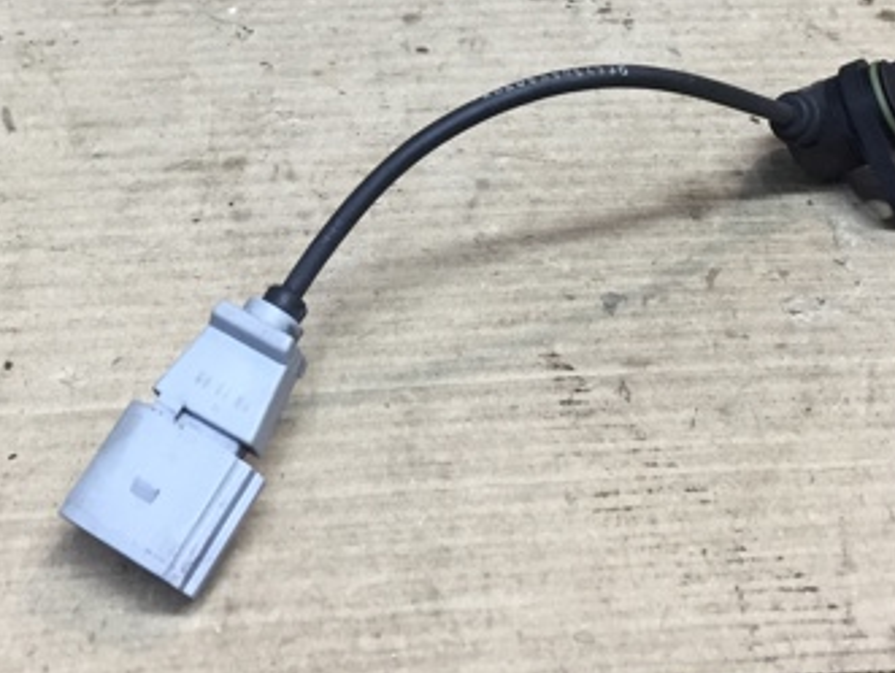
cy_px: 51
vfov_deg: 25.3
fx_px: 1449
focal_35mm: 56
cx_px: 454
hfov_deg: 34.3
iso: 64
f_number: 2.2
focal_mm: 4.15
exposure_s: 1/33
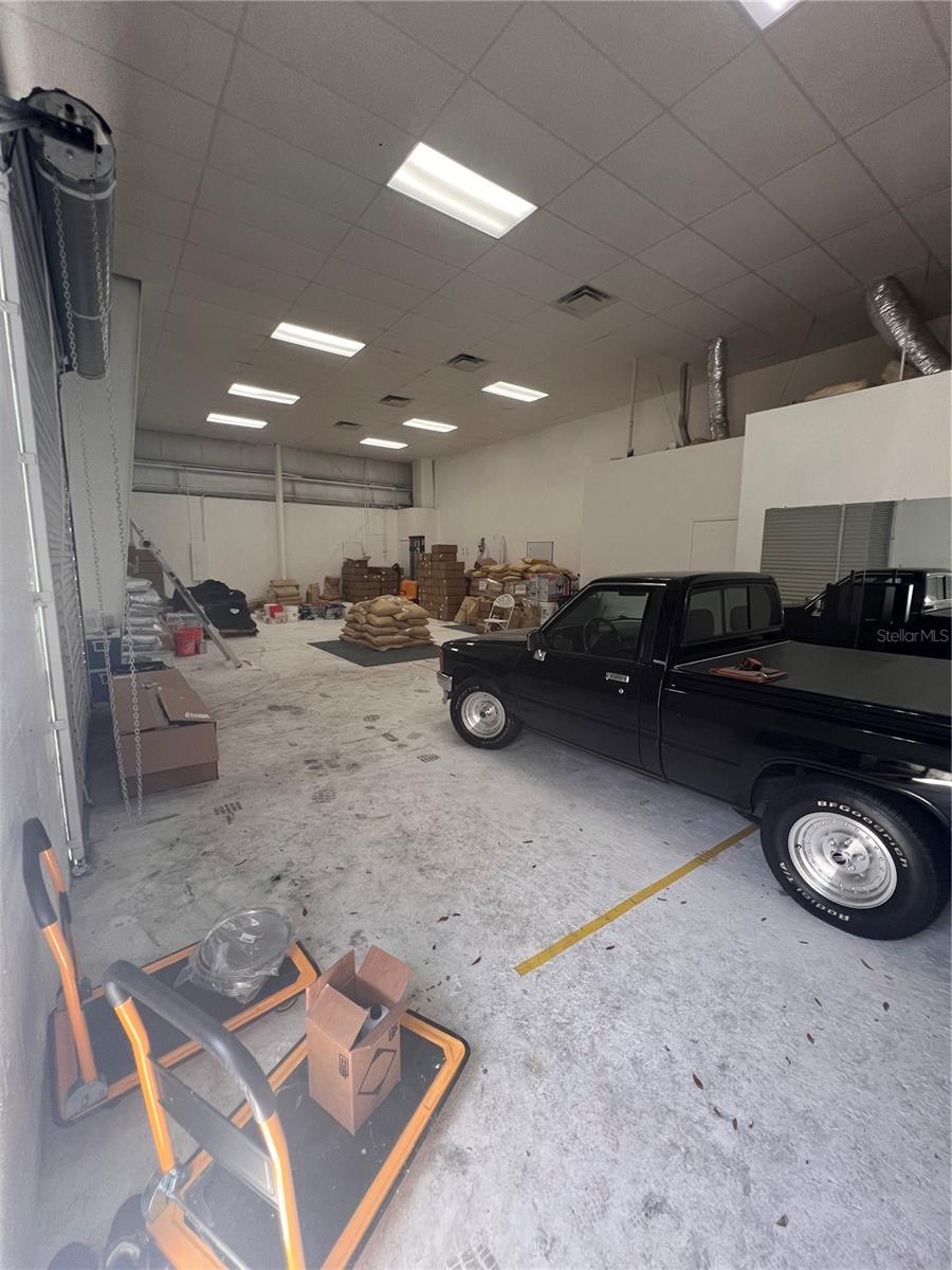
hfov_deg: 89.9
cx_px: 476
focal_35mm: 13
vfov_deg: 106.2
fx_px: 477
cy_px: 635
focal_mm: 1.57
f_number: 1.8
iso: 100
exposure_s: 1/120
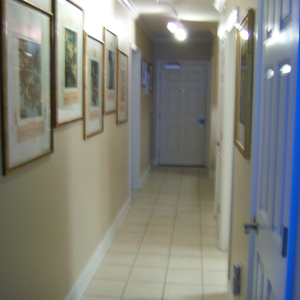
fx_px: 422
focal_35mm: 43
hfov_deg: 39.2
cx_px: 156
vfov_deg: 39.2
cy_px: 149
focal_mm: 7.5
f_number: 2.8
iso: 160
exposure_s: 1/10
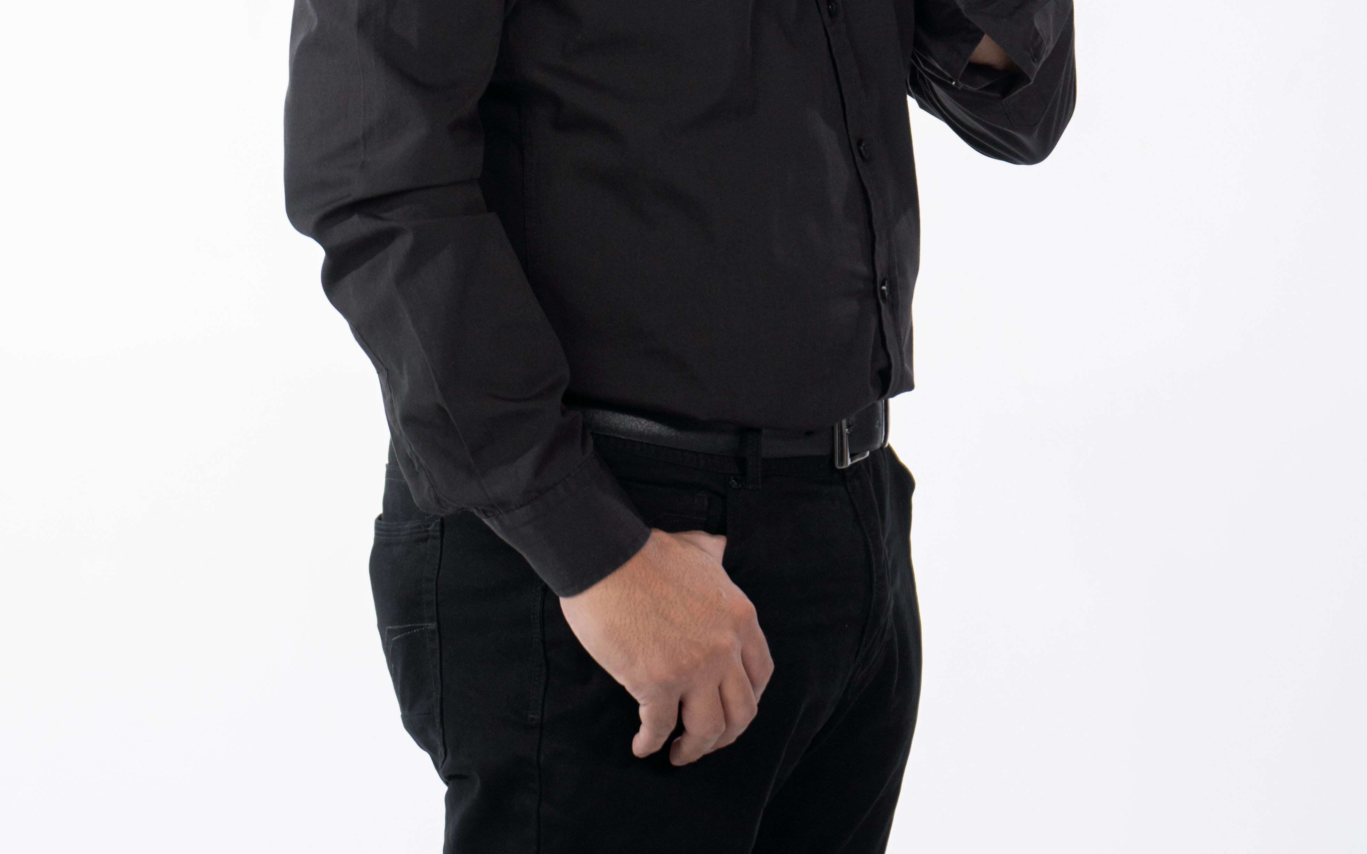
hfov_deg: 11.0
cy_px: -30
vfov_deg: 6.9
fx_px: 7107
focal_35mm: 191
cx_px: 683
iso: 320
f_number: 3.2
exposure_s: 1/80
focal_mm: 83
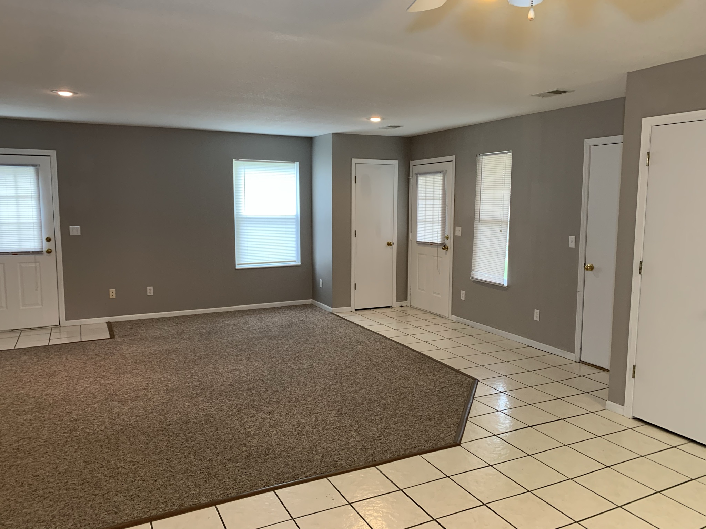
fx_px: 530
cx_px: 353
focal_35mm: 26
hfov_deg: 67.3
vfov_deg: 53.1
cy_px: 264
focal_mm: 4.25
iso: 125
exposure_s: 1/60
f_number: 1.8
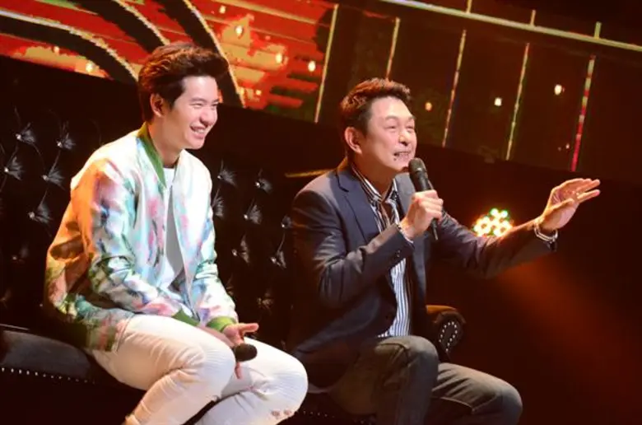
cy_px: 212
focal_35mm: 300
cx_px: 321
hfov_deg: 6.9
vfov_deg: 4.6
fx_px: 5337
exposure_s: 1/400
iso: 6400
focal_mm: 200
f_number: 3.5
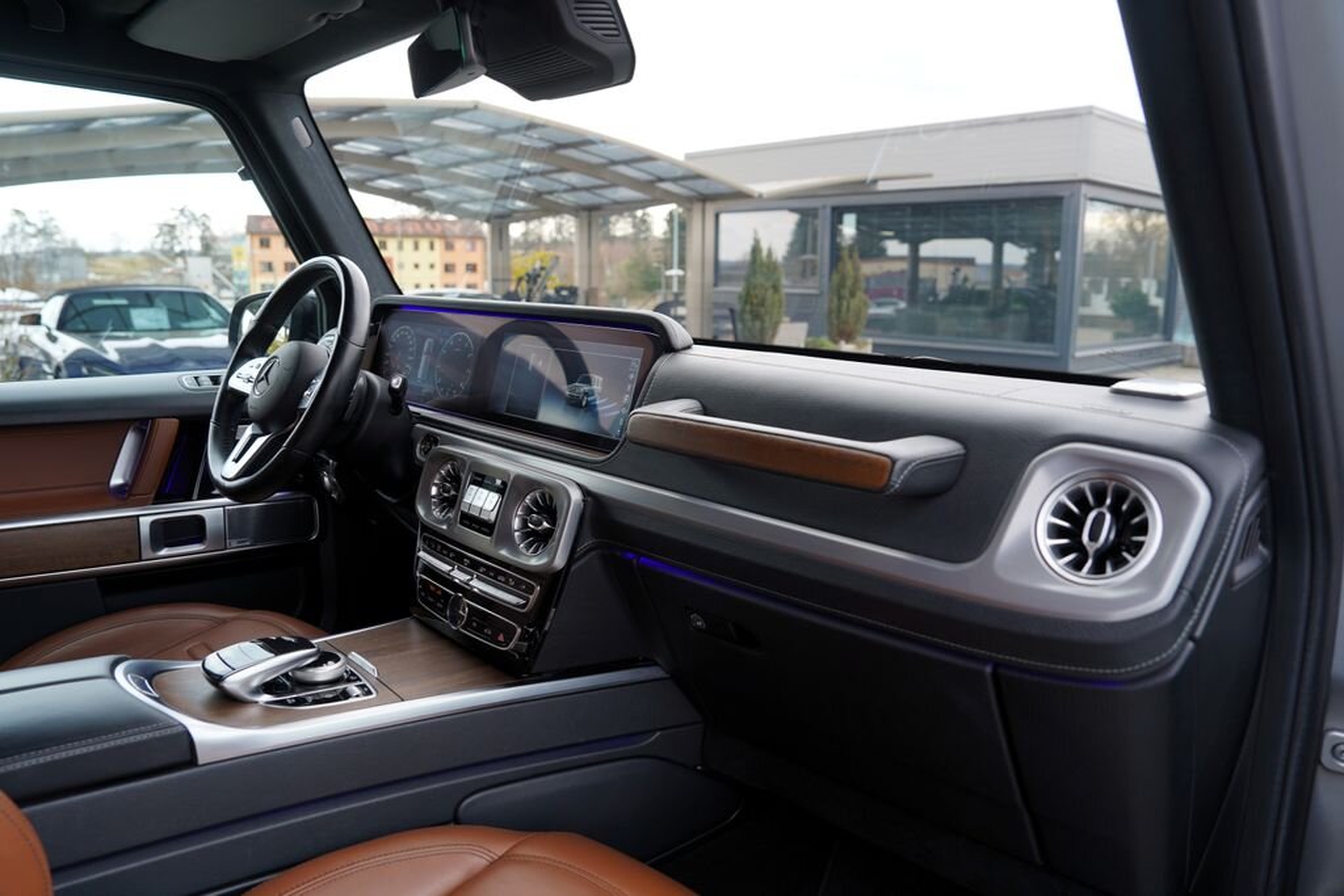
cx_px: 672
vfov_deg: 53.1
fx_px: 896
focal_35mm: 24
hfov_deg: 73.7
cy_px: 448
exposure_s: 1/60
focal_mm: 24
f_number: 4
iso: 100
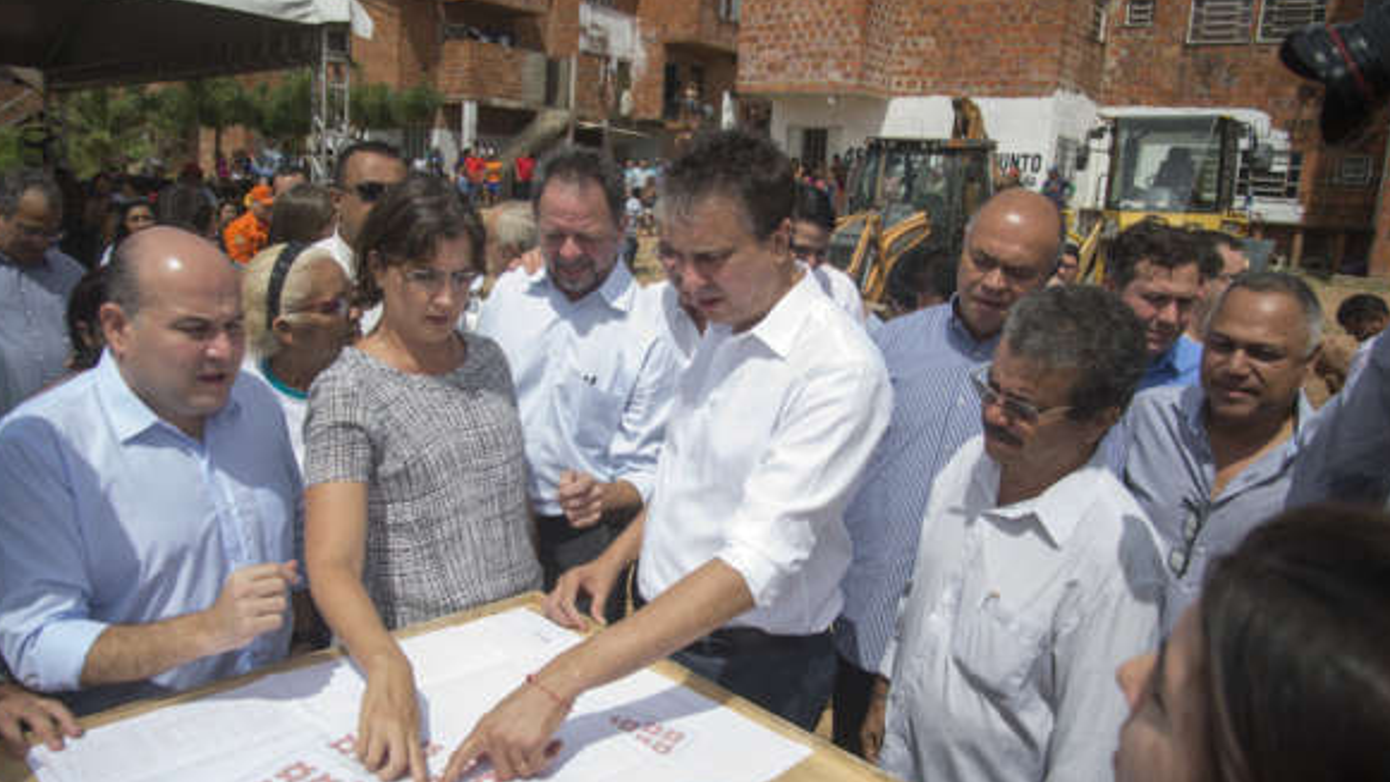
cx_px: 703
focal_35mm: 26
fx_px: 958
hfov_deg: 71.9
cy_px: 408
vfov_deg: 44.4
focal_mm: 24
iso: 320
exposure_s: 1/1250
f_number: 4.5
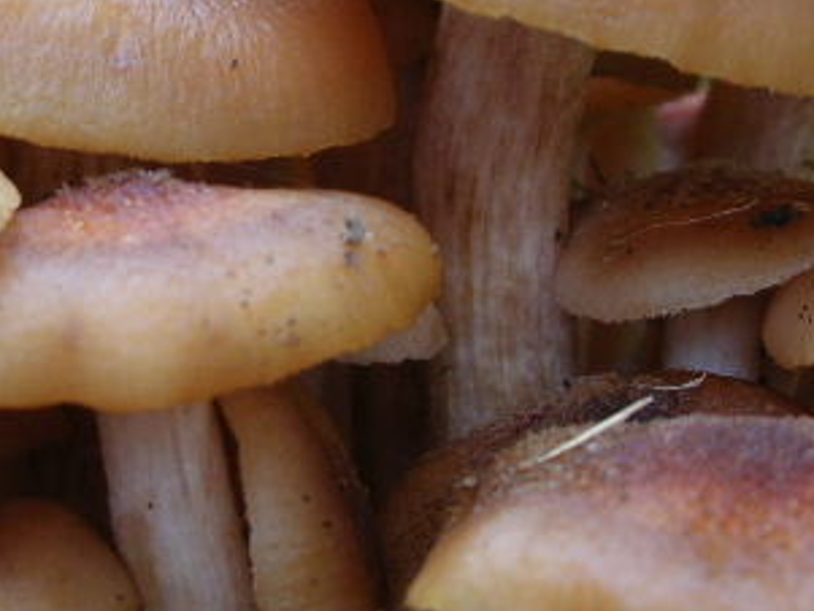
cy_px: 92
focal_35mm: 162
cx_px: 41
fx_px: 3811
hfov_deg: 12.1
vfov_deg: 9.1
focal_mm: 10.1
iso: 50
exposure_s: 1/15
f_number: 4
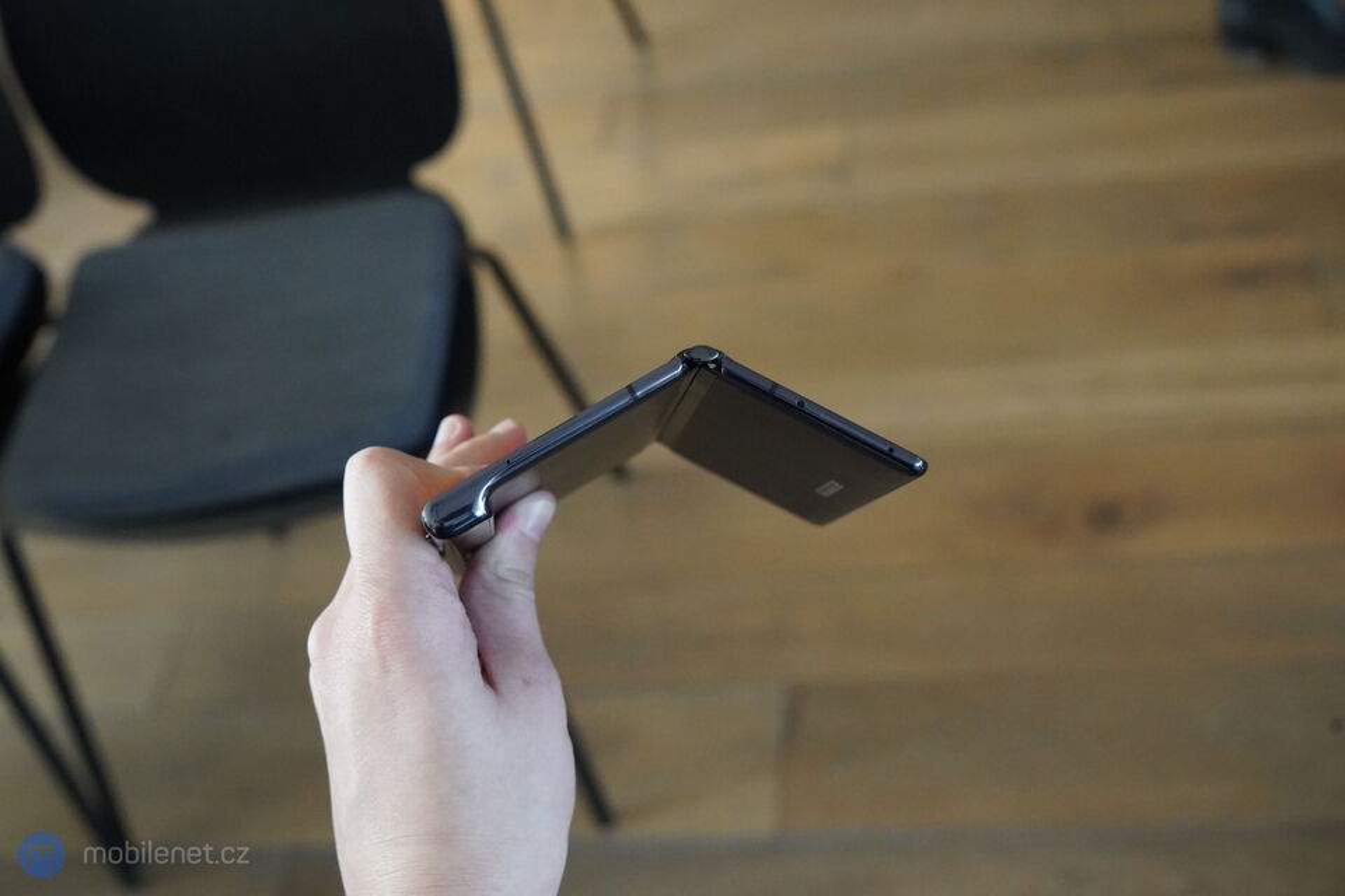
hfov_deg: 38.9
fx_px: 1905
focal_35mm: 51
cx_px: 672
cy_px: 448
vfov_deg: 26.5
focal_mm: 51
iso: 12800
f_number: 7.1
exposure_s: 1/125
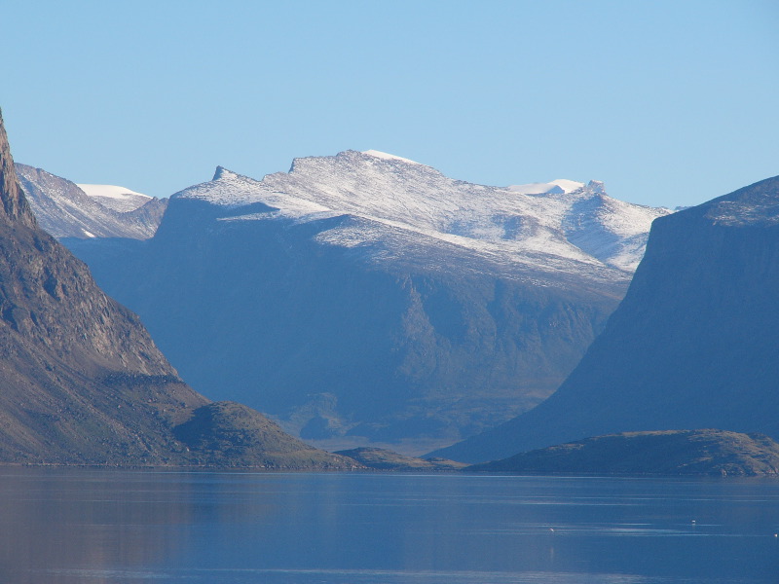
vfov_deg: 5.5
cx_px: 390
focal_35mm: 268
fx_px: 6031
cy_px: 292
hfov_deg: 7.4
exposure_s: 1/500
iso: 50
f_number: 5.2
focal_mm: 44.7
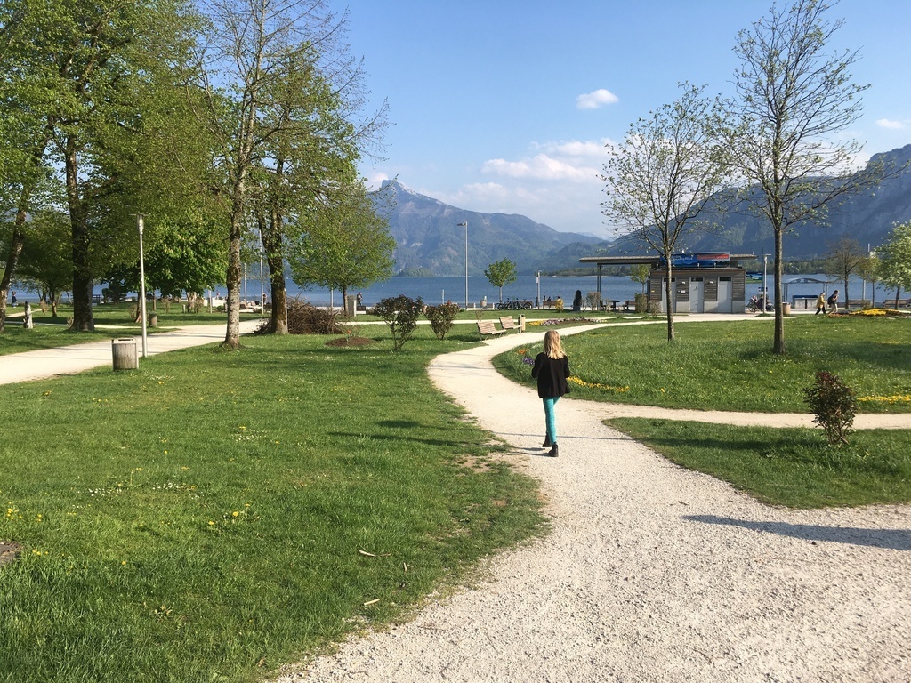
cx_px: 456
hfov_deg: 61.7
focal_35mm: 29
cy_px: 342
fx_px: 763
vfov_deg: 48.2
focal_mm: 4.15
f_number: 2.2
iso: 25
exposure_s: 1/1221
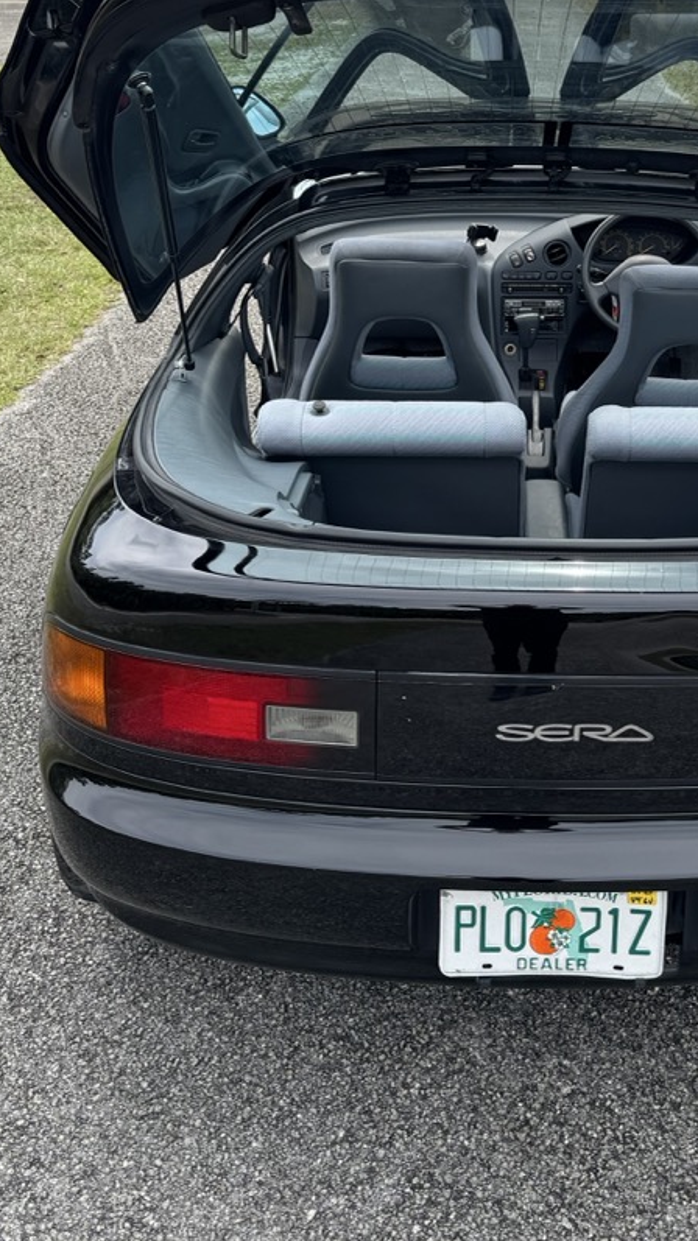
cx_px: 558
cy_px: 396
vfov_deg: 47.4
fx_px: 1383
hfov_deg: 27.8
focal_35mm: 42
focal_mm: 6.76
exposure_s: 1/1395
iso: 80
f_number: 1.78
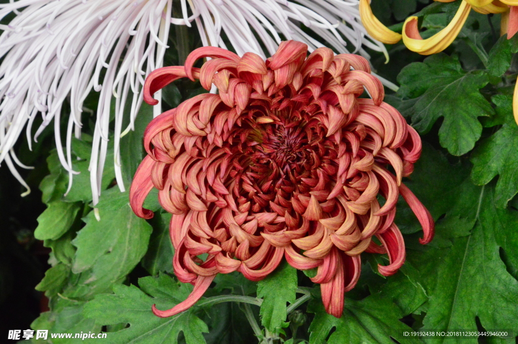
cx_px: 259
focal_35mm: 165
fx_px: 2372
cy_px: 172
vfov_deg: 8.3
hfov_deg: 12.5
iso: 5600
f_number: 20
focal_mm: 110
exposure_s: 1/250
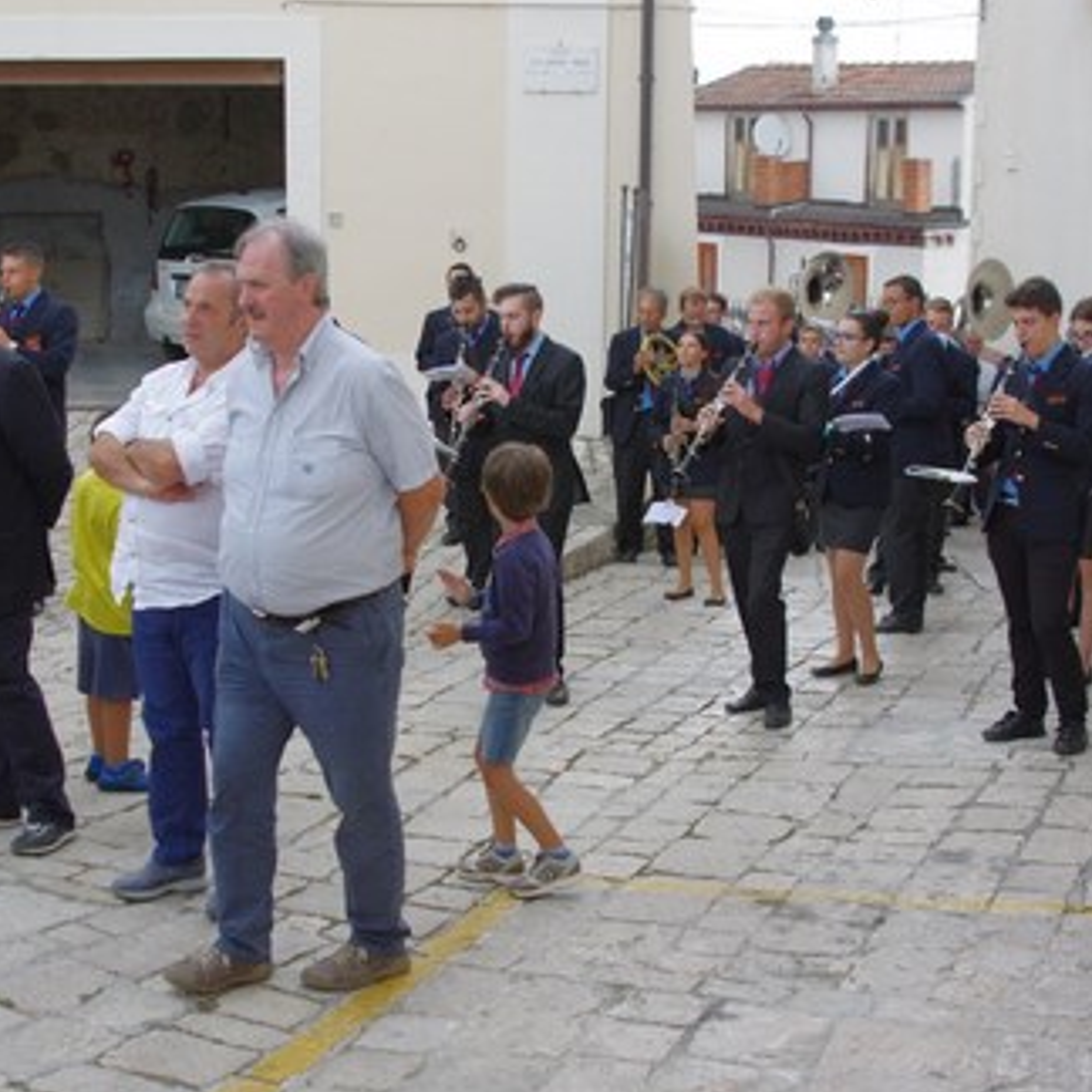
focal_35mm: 55
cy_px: 554
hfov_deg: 31.1
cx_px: 502
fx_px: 1963
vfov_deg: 31.1
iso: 1250
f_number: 6.3
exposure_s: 1/125
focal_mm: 28
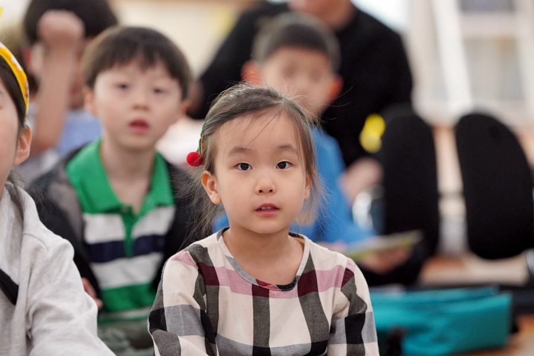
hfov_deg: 10.3
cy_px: 178
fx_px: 2966
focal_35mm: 200
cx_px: 267
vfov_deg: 6.9
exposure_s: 1/250
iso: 3200
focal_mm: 200
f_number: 4
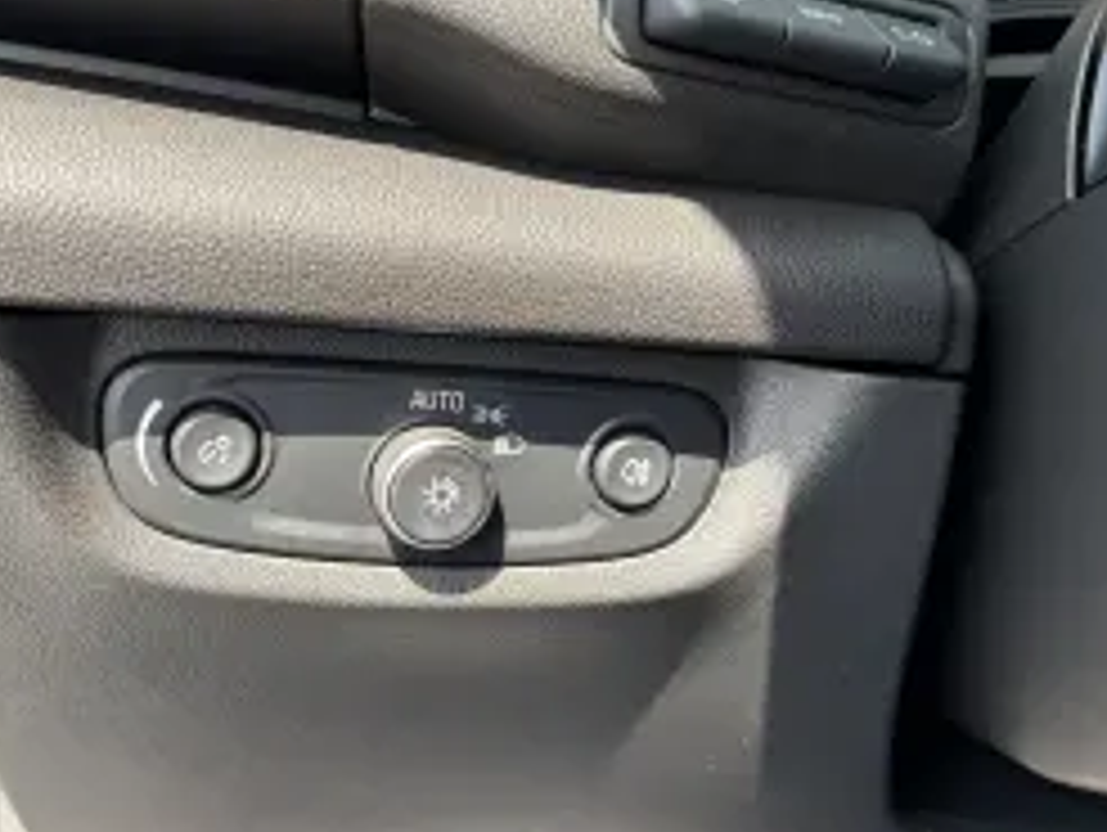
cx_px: 450
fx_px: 1216
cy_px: 409
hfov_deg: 48.7
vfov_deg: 37.8
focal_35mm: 38
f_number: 1.6
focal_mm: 5.96
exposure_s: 1/182
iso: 50
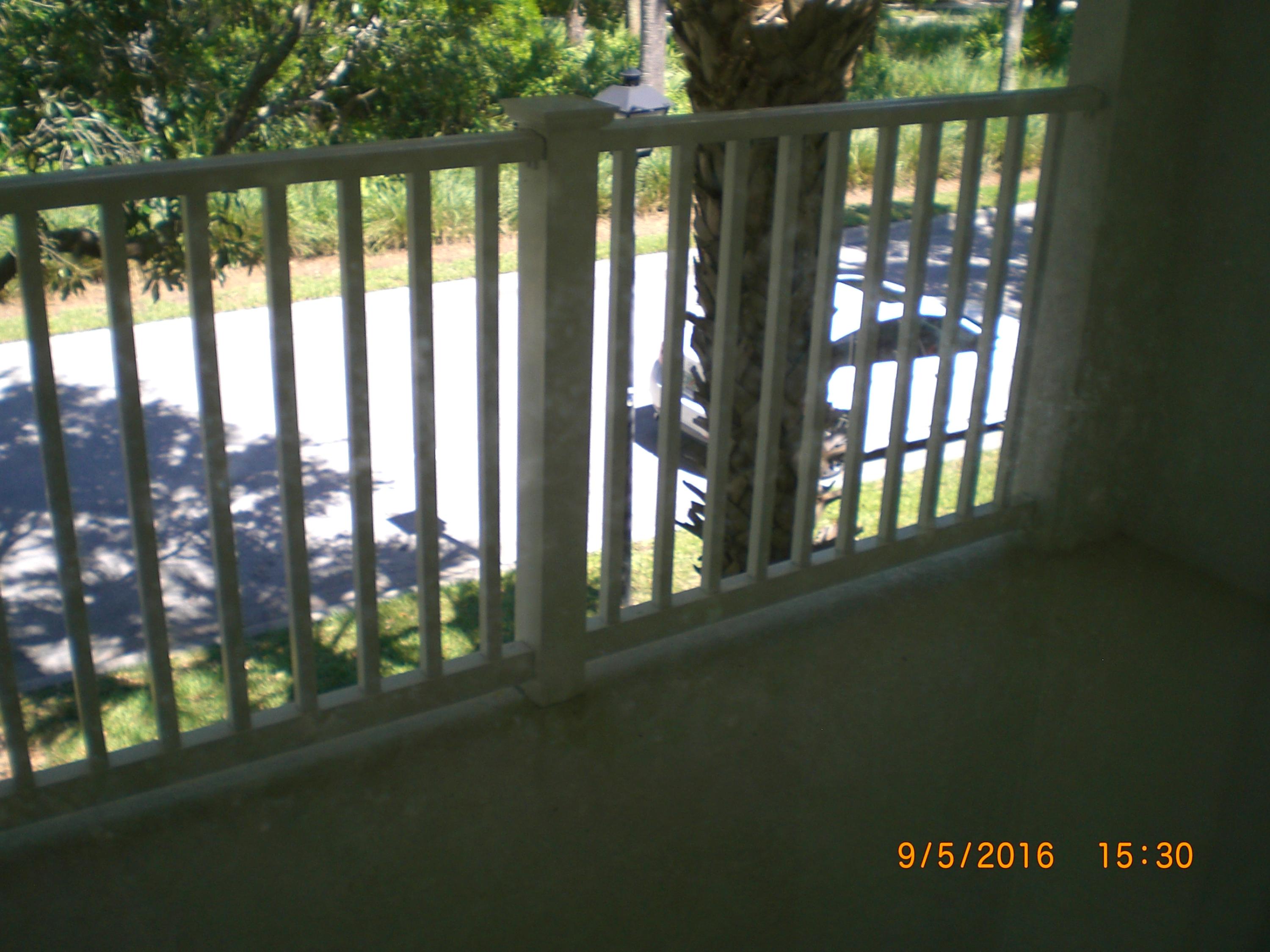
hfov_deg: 49.0
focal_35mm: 38
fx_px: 1394
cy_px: 476
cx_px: 635
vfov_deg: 37.7
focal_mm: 6.3
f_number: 3.1
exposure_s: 1/250
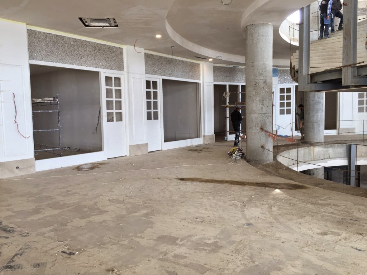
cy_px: 138
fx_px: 307
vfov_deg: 48.2
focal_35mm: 29
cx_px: 184
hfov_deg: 61.7
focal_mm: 4.15
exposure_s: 1/60
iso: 40
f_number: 2.2
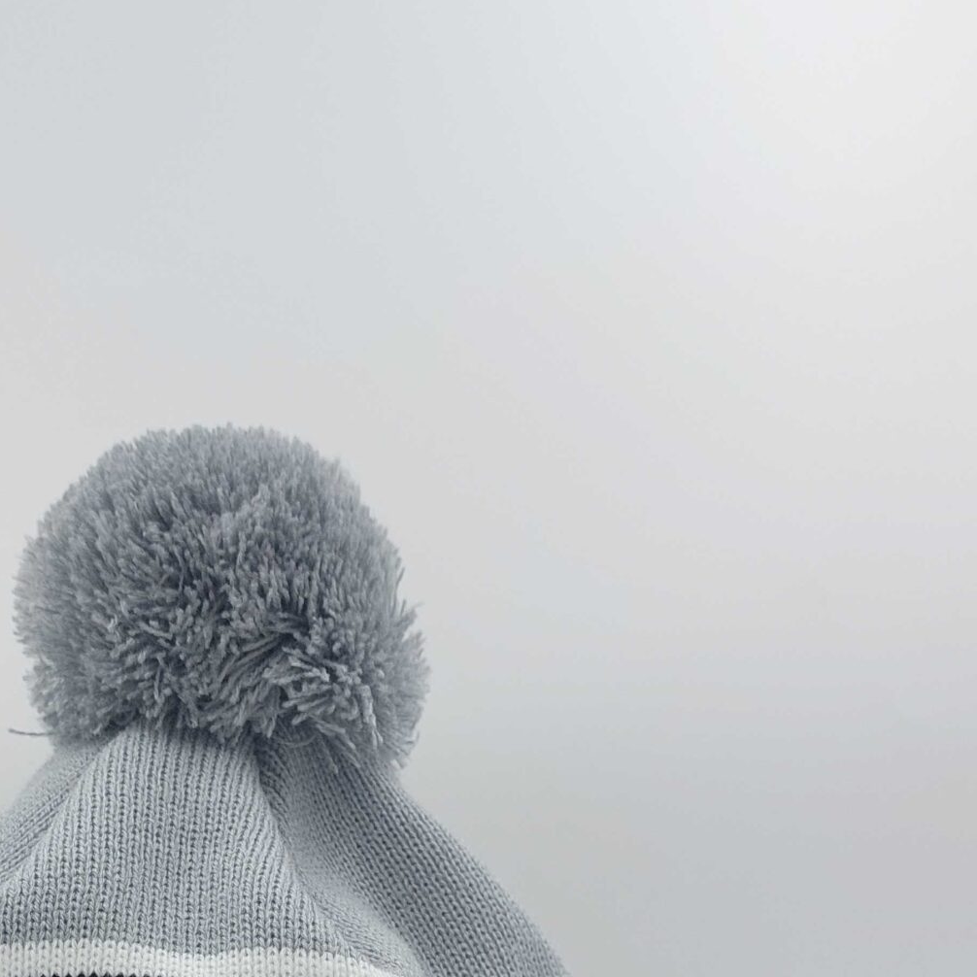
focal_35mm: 54
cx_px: 247
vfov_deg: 28.6
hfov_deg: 31.1
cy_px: 1086
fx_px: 1724
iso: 25
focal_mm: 5.23
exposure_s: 1/179
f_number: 1.8
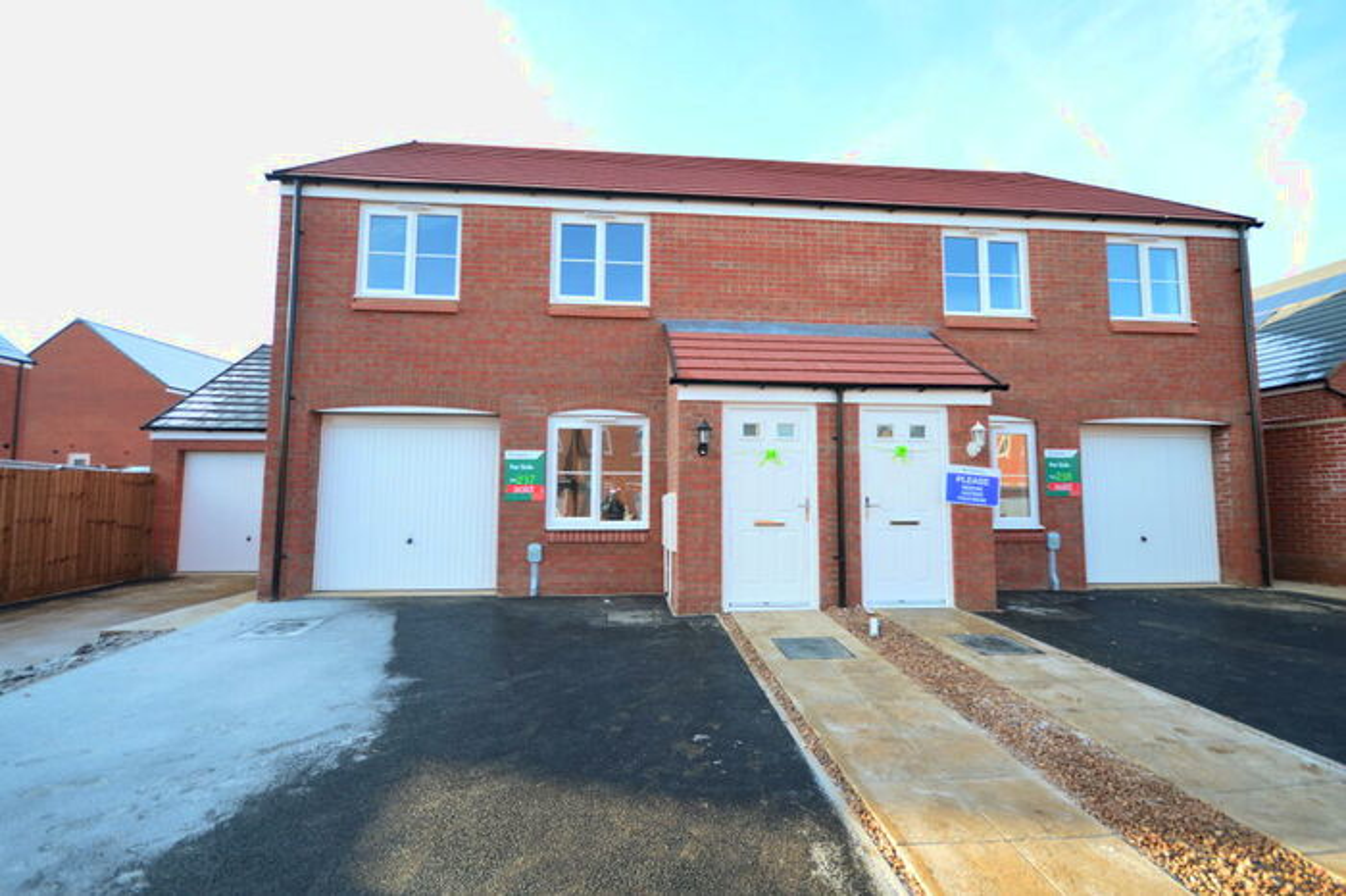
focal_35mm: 15
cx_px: 673
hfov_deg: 100.4
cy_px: 448
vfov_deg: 77.3
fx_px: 561
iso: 100
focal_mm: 10
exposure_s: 1/80
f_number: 4.5
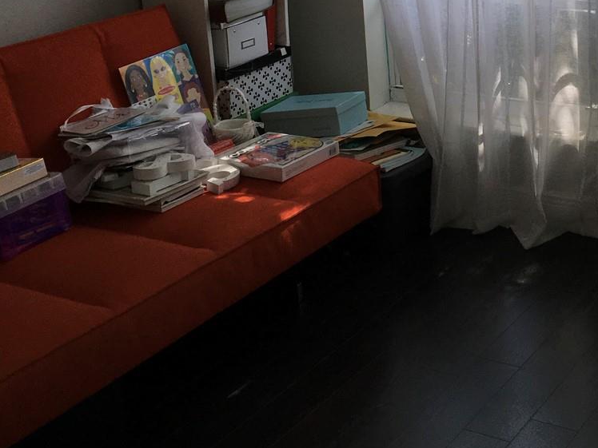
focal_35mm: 62
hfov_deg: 30.2
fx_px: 1071
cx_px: 511
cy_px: 12
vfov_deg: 22.8
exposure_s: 1/120
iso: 40
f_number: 2.2
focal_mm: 4.15
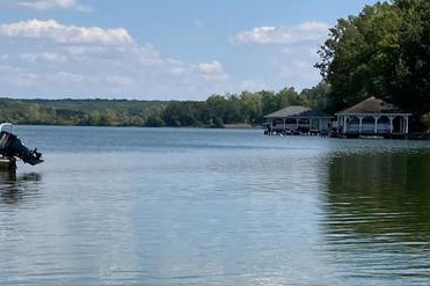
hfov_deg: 18.1
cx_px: 206
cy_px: 318
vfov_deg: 11.9
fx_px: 1349
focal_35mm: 113
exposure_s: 1/2288
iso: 20
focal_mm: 3.99
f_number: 1.8
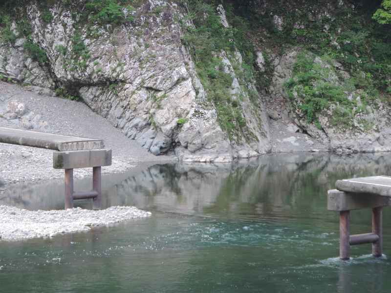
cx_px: 196
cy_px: 146
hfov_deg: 10.7
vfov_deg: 8.0
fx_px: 2090
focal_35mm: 185
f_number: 4.6
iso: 140
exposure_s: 1/125
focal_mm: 33
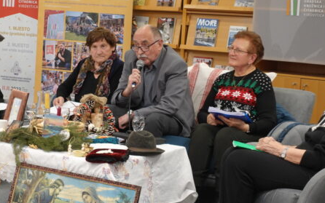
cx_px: 134
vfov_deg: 13.6
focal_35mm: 96
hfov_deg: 21.6
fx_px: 851
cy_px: 68
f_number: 2.8
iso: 800
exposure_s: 1/80
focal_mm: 25.7
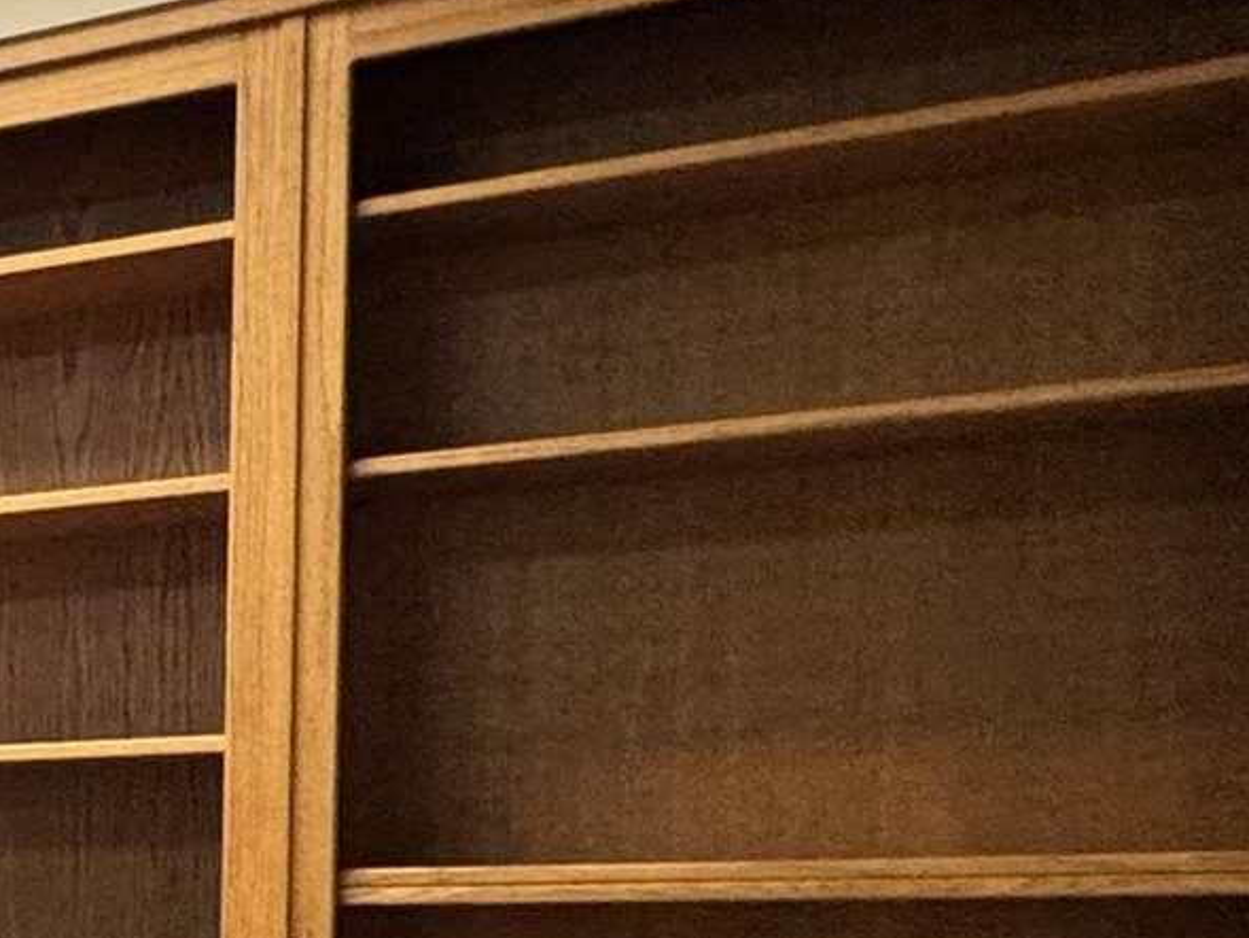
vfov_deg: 19.3
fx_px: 2634
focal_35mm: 73
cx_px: -1665
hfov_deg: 15.6
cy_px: 1038
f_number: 2.2
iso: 200
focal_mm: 2.22
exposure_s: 1/60
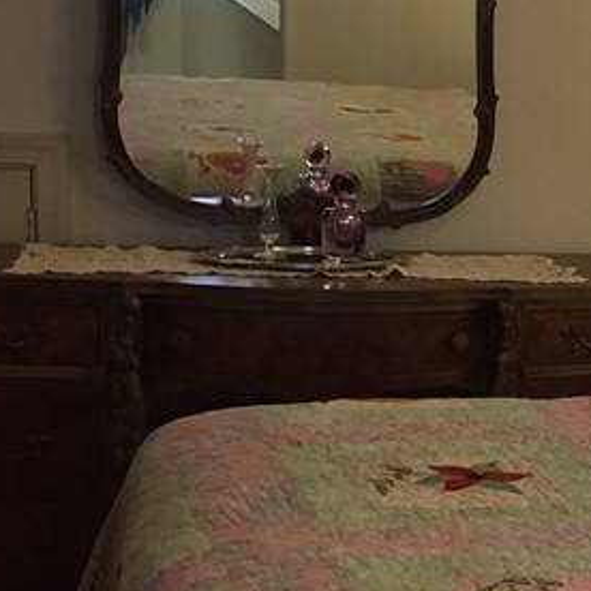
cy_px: 409
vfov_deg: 18.2
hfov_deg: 16.9
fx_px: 1835
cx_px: 829
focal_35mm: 95
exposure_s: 1/30
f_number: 2.2
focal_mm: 4.15
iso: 100
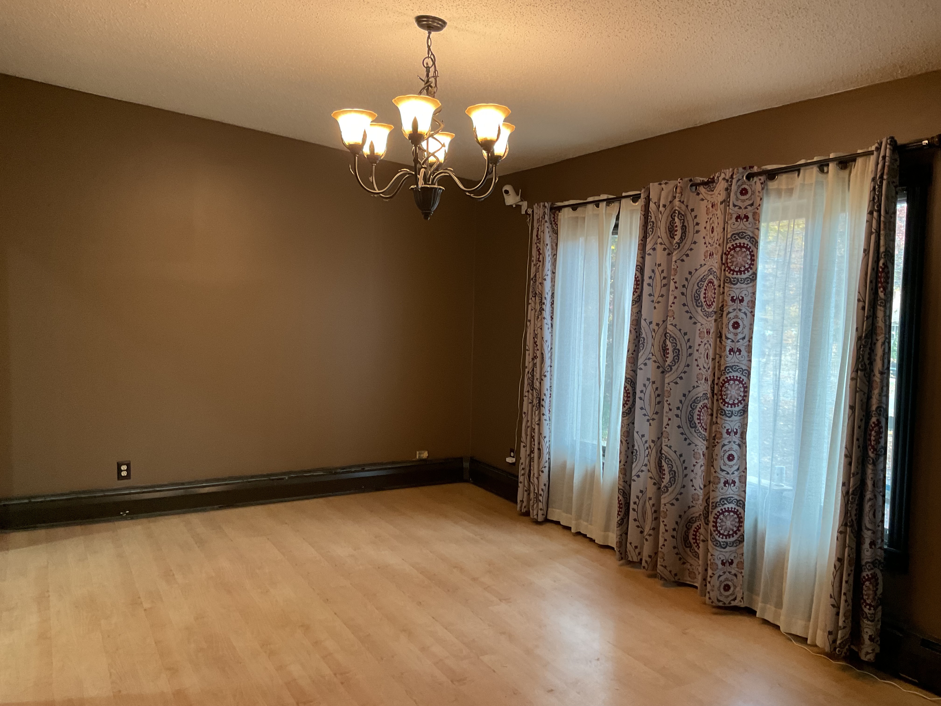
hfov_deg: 61.7
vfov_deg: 48.2
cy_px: 353
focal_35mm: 29
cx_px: 470
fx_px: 788
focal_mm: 3
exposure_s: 1/60
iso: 80
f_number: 1.8
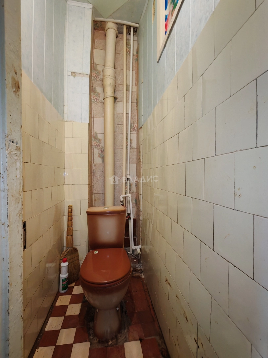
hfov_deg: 78.1
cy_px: 179
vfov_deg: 94.5
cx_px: 134
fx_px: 165
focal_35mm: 16
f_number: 2.2
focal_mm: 1.96
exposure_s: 1/17
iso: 320
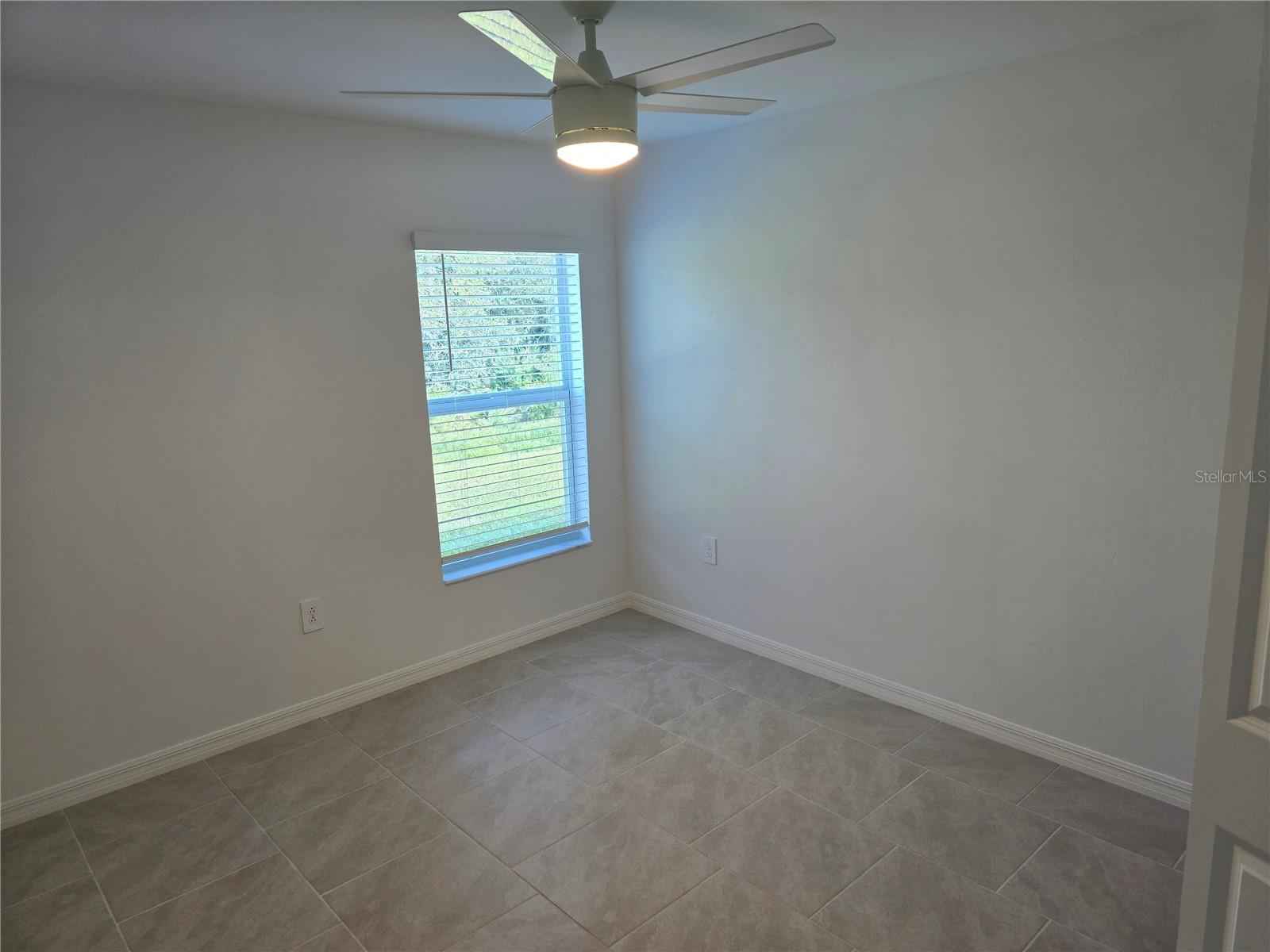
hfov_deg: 73.9
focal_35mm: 23
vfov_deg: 58.9
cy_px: 476
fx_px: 844
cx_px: 635
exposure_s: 1/120
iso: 64
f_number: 1.7
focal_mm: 6.3
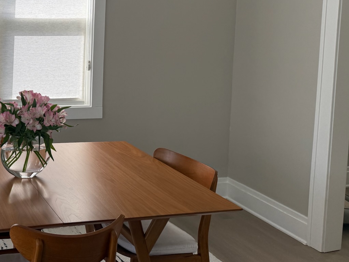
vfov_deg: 29.3
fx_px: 484
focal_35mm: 48
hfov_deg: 35.8
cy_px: 36
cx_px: 0
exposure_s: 1/407
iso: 100
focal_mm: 6.76
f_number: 1.78
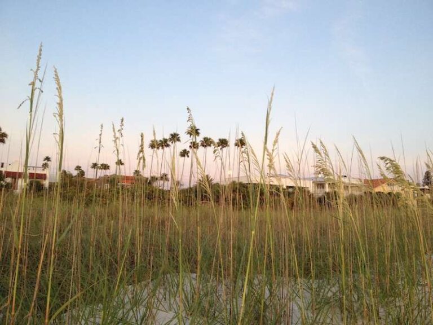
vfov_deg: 40.7
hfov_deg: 52.6
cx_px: 216
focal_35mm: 35
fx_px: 438
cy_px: 162
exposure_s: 1/120
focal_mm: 4.28
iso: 100
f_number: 2.4
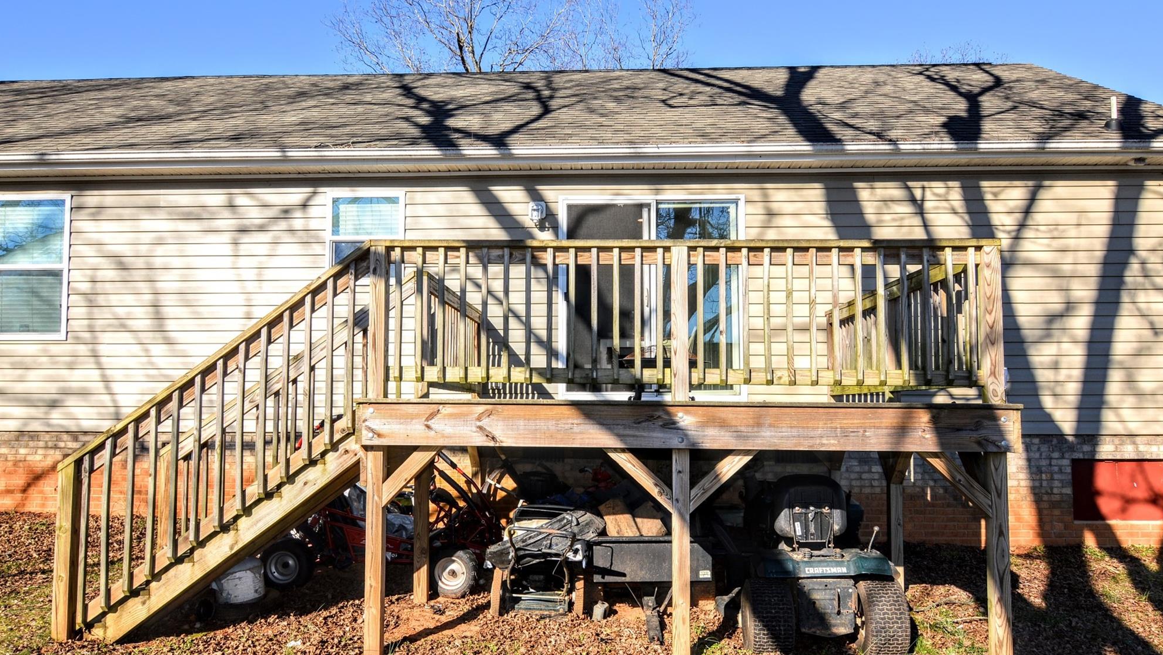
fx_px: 802
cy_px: 353
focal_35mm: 26
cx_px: 592
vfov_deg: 44.4
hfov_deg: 71.9
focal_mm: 16
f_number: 9
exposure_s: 1/200
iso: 100
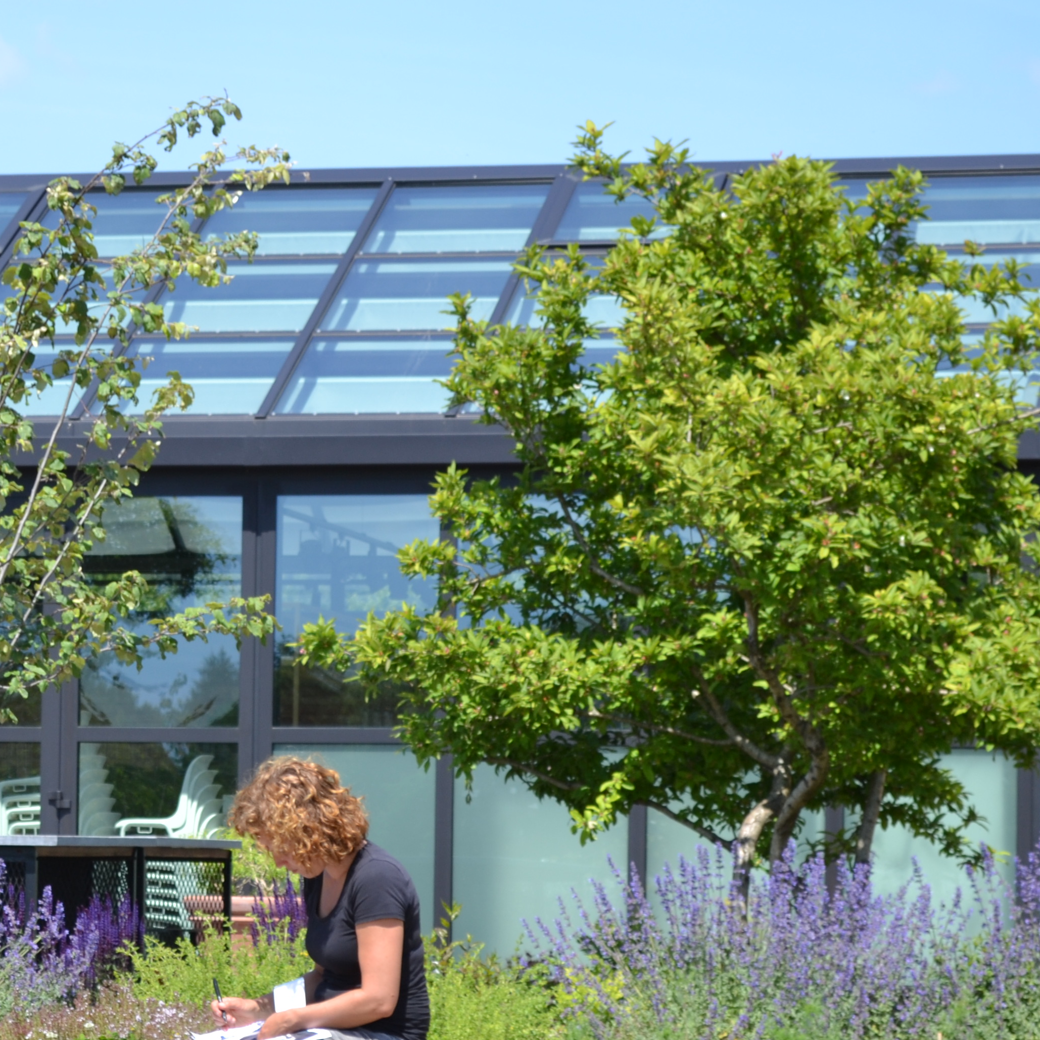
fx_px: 5335
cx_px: 67
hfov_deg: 11.1
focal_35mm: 157
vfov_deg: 11.1
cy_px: 758
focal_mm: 55
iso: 100
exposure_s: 1/160
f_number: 6.3
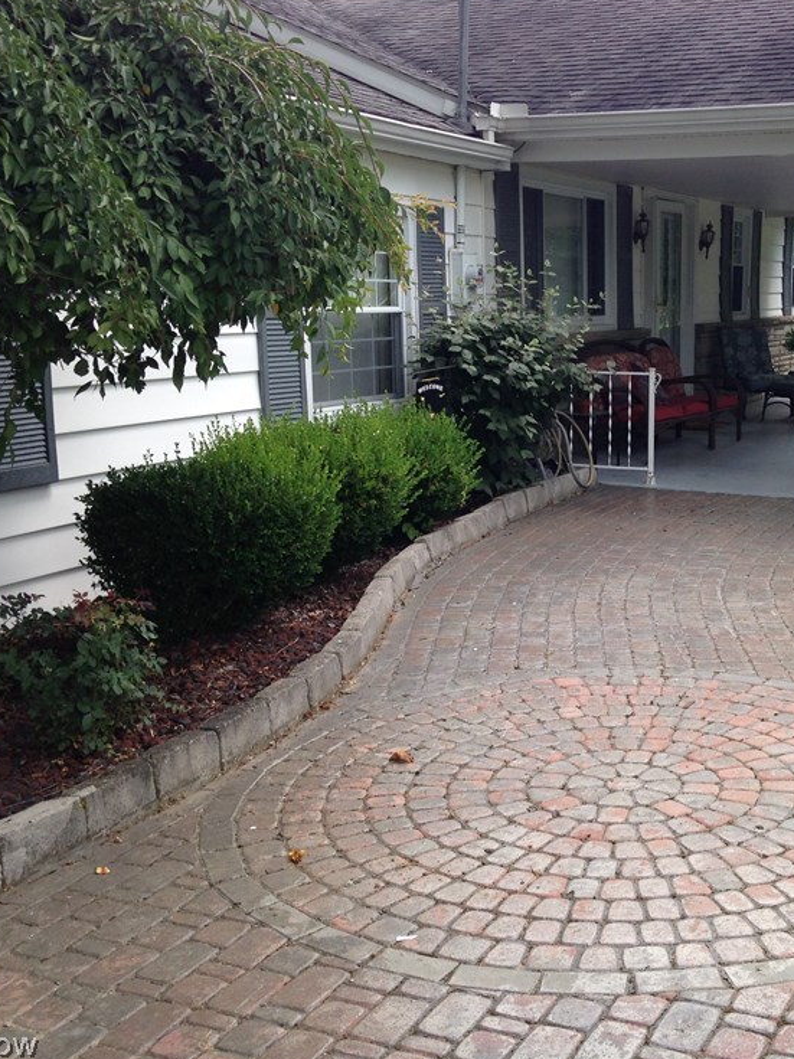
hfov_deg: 30.8
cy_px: 514
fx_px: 1407
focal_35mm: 46
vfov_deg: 41.2
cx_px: 625
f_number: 2.4
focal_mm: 4.12
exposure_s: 1/258
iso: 50
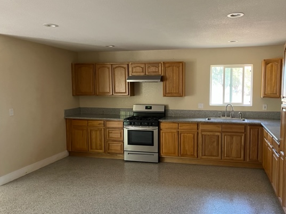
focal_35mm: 31
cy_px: 109
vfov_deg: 45.5
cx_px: 166
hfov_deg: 58.0
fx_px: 256
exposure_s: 1/60
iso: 250
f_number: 1.6
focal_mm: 5.1
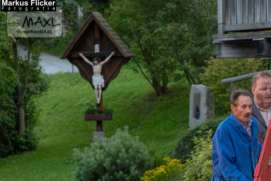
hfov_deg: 8.7
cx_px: 256
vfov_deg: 5.8
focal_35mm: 236
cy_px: 166
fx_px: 1777
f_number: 4
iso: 560
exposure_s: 1/250
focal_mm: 80
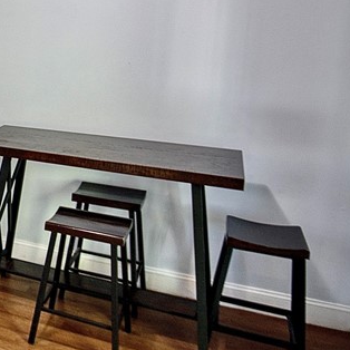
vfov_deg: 35.4
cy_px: 95
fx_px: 538
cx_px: -173
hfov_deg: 26.4
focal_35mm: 47
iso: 800
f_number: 4
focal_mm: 16
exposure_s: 1/60
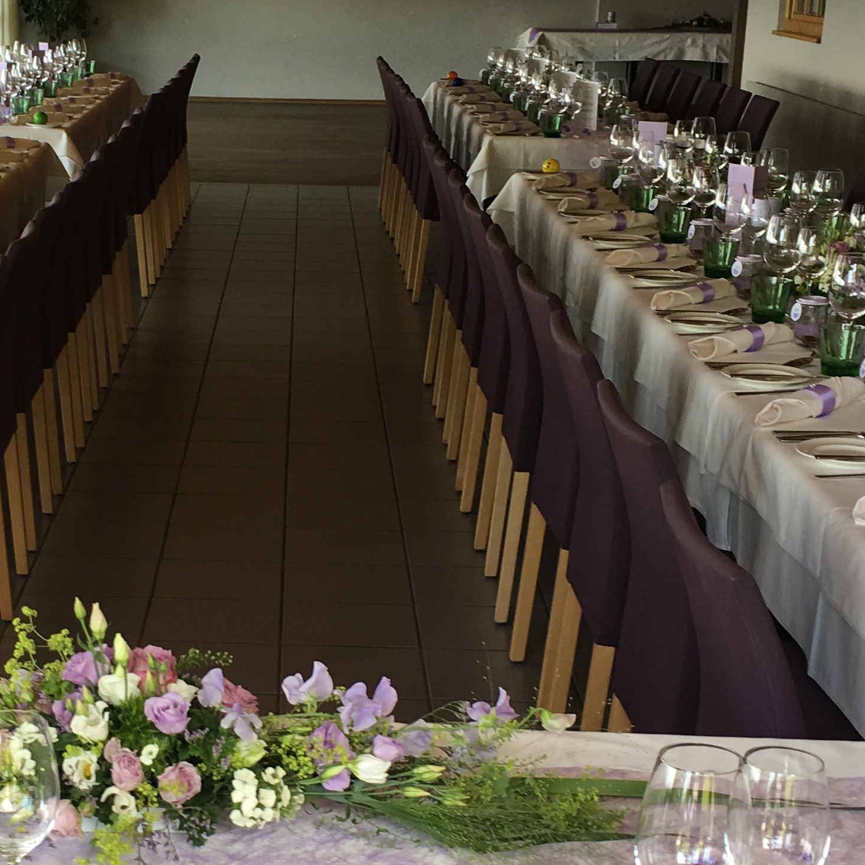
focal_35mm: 71
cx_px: 203
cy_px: 501
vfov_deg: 24.3
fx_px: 2007
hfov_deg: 24.0
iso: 25
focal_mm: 4.15
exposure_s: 1/50
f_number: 2.2
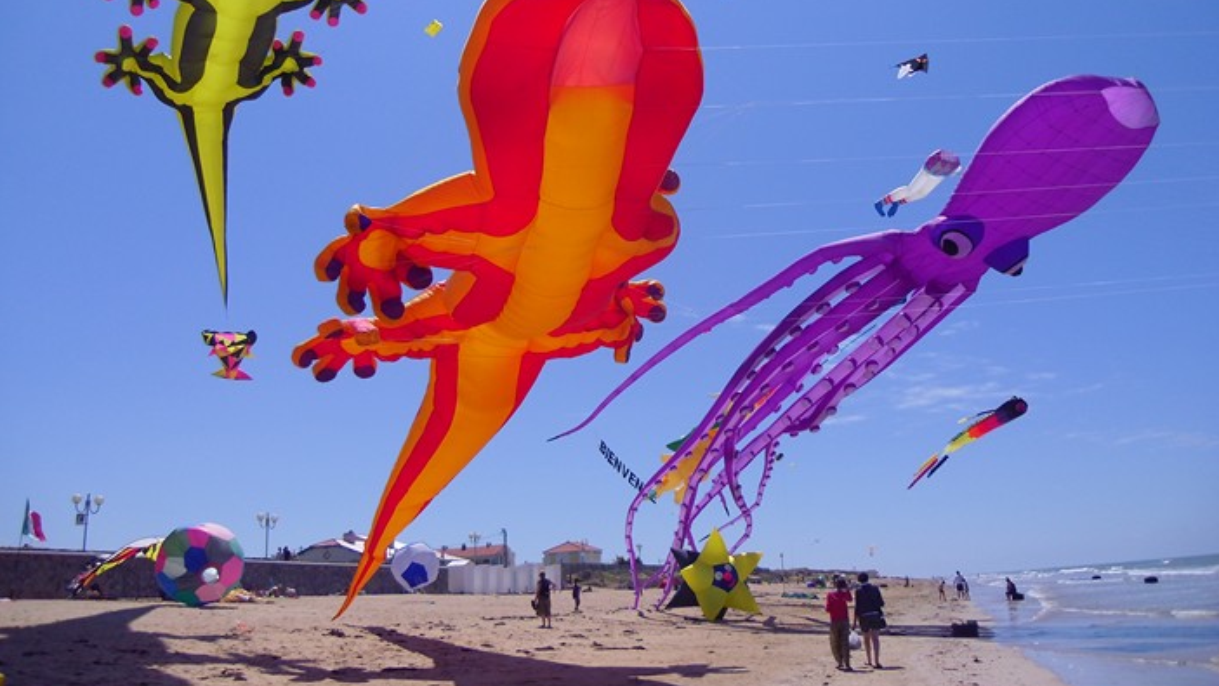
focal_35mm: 34
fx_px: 1099
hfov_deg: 58.0
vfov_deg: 34.5
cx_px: 610
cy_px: 255
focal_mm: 5.6
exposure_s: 1/279
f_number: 9.5
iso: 80
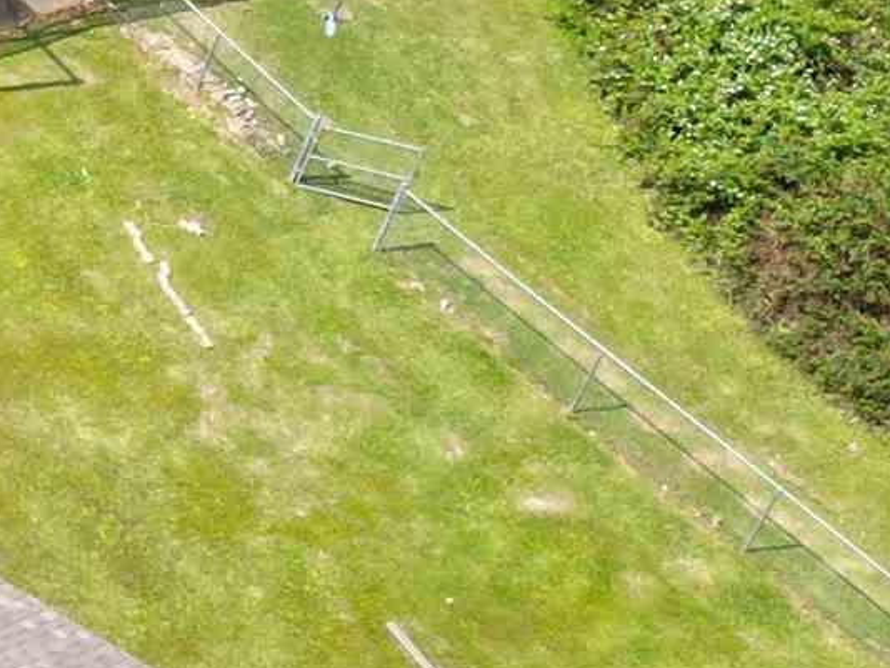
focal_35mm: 138
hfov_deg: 11.0
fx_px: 3550
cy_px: 38
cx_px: -1533
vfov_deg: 10.7
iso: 110
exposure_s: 1/2000
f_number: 1.7
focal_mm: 6.72
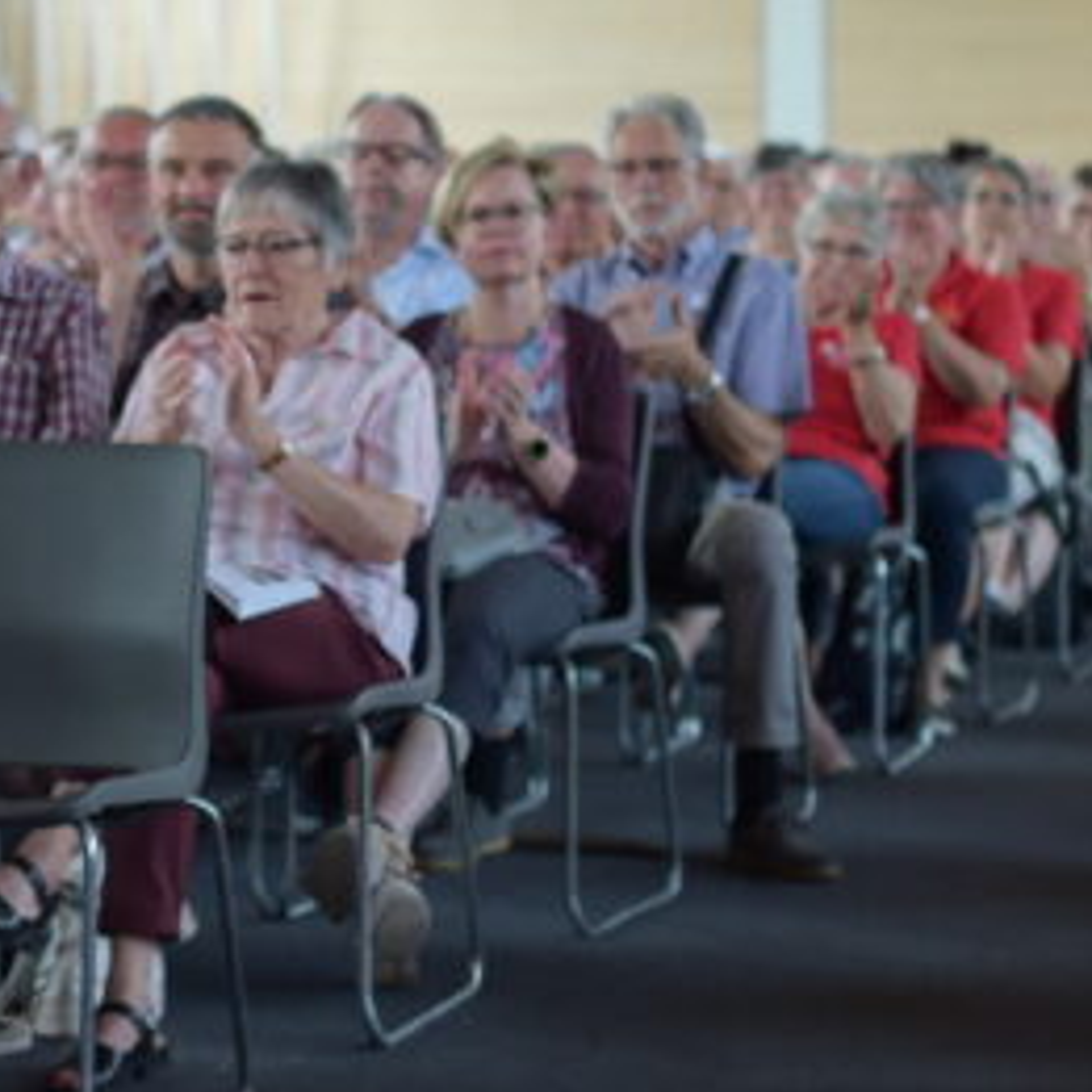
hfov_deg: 15.9
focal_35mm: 106
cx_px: -134
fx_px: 3783
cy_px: 529
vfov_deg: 16.4
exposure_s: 1/160
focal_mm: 50
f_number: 2.5
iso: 400
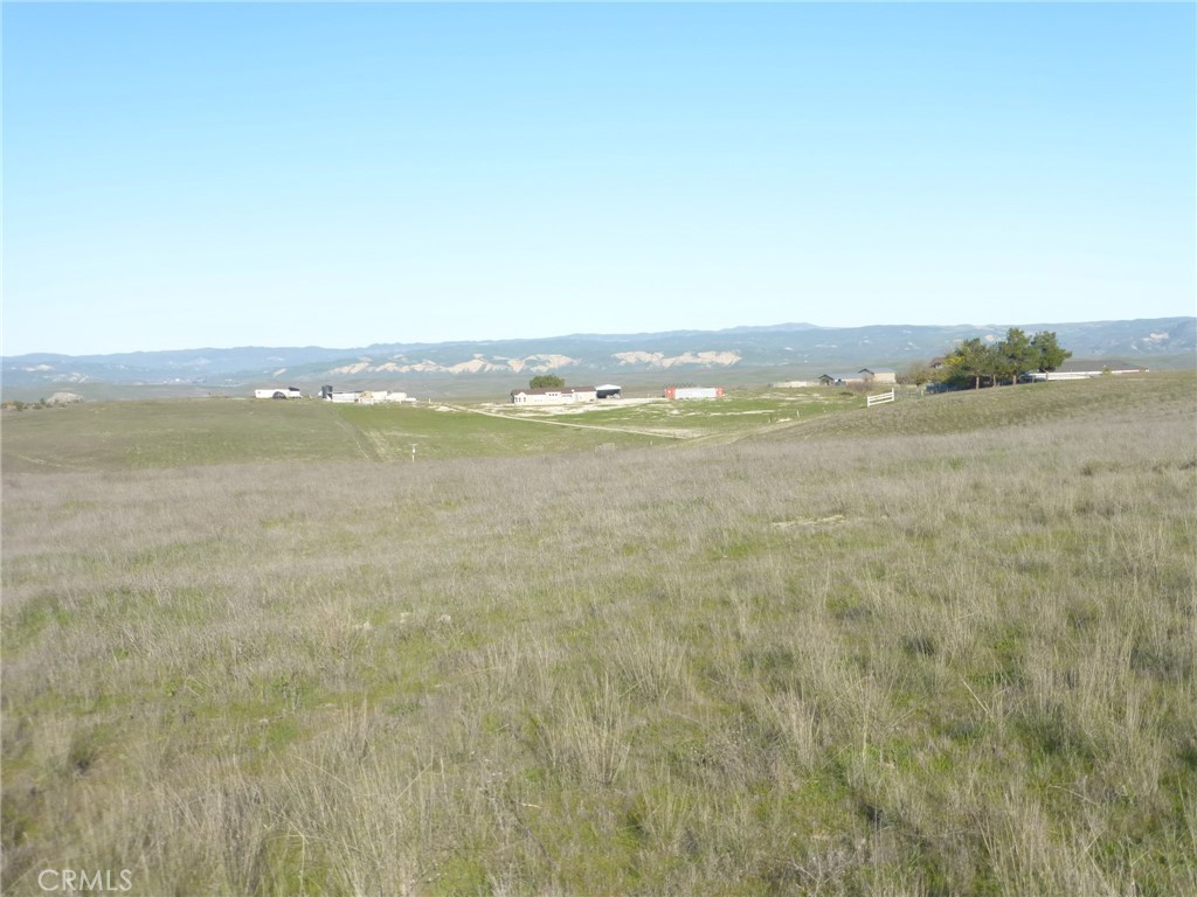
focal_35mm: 58
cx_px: 598
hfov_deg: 33.2
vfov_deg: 25.2
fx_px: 2006
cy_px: 448
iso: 100
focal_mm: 10.3
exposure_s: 1/640
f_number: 4.7
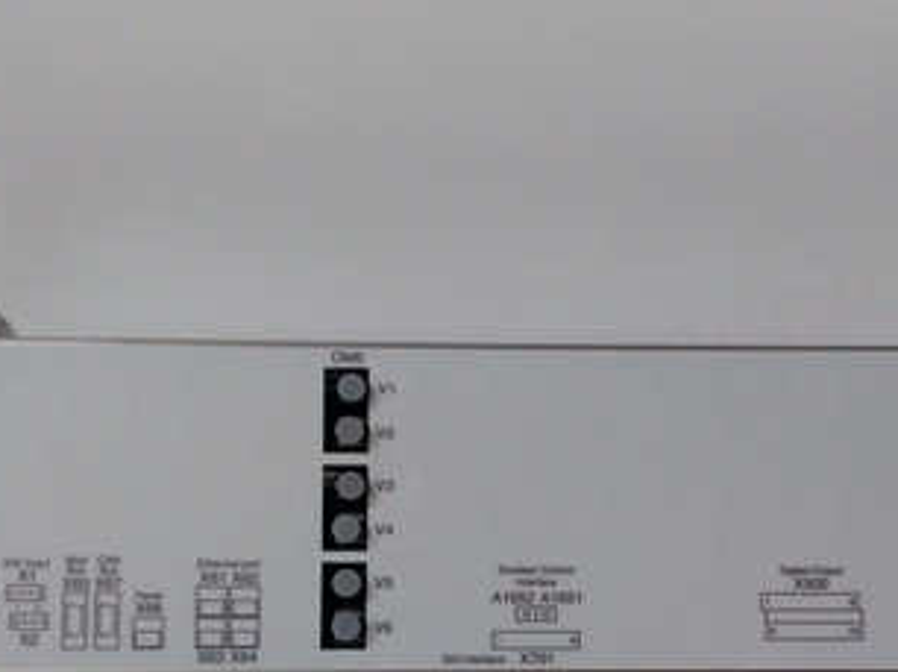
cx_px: 605
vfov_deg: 27.1
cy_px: 514
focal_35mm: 53
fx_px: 1374
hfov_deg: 35.8
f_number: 2
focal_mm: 3.79
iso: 303
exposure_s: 1/33
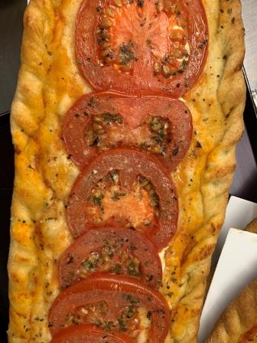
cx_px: 128
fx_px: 257
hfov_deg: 53.1
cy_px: 172
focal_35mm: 26
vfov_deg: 67.3
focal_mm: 4.25
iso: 80
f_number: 1.8
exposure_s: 1/50
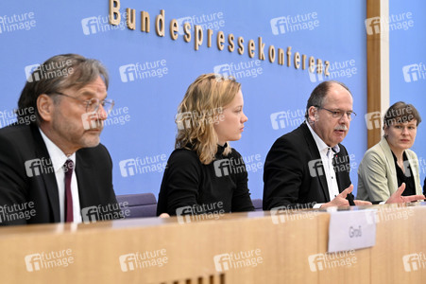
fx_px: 970
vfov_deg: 16.6
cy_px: 142
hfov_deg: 24.8
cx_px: 213
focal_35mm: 82
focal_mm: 82
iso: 5000
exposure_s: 1/640
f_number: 6.3
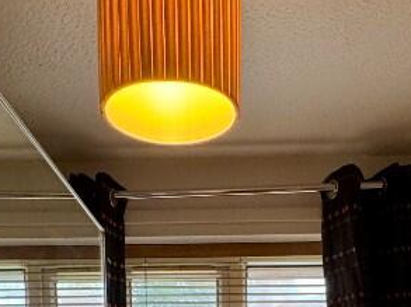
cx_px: 230
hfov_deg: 38.9
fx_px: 581
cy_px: 446
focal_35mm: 49
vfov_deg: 24.1
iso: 200
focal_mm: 2.22
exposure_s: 1/100
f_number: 2.2
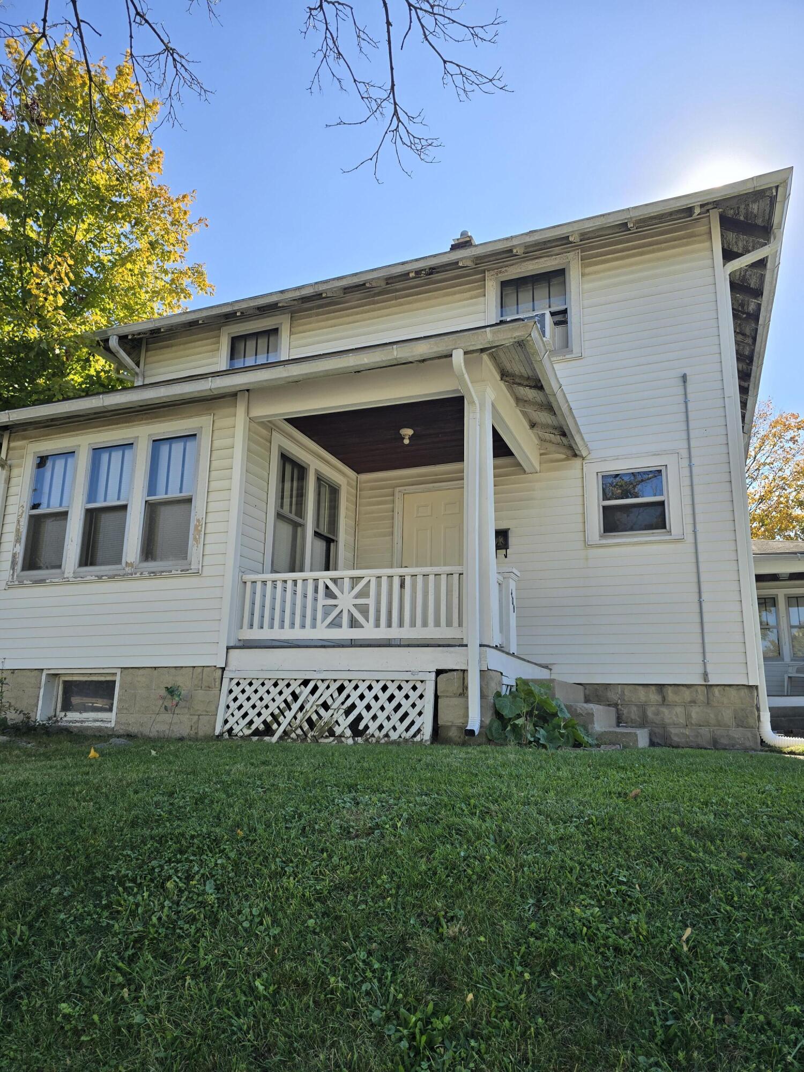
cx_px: 402
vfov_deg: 73.9
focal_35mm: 23
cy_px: 536
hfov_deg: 58.9
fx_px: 712
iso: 12
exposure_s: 1/645
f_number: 1.7
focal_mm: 6.3
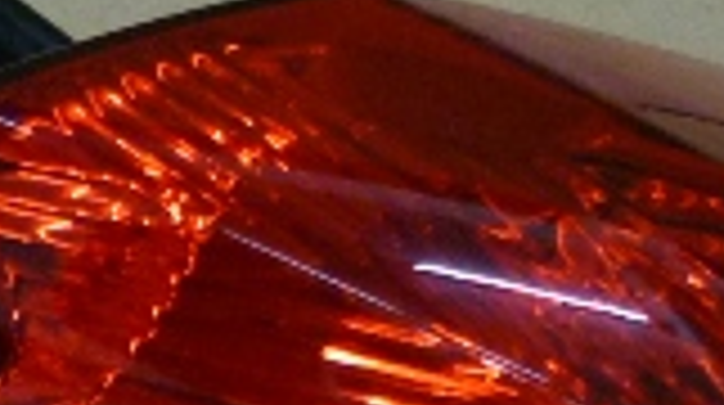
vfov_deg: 6.6
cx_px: 117
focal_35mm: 179
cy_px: 783
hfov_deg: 12.0
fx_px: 3431
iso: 400
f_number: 2.8
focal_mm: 5.5
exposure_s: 1/30
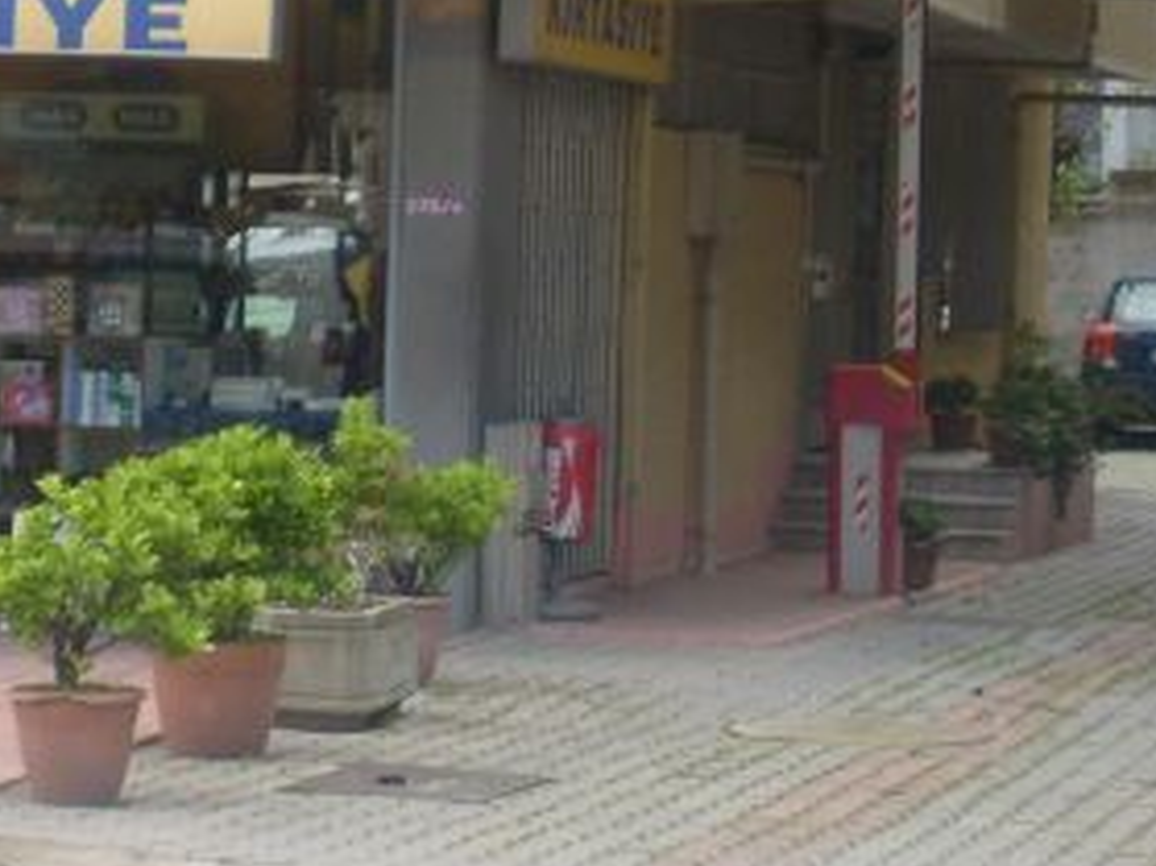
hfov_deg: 11.9
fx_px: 5508
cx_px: 54
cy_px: 282
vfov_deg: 9.0
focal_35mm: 165
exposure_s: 1/180
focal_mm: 12
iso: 80
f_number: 3.9
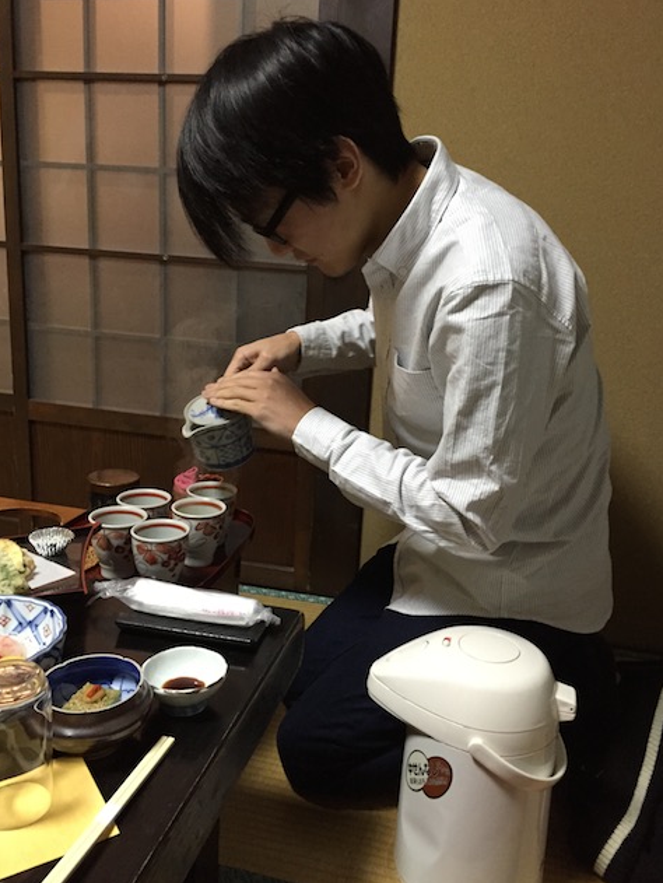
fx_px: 765
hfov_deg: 46.8
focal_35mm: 30
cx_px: 337
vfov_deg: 59.9
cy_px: 430
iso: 250
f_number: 2.2
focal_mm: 4.15
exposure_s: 1/30
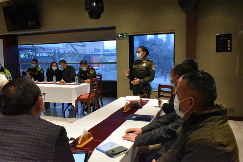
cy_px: 81
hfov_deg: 59.5
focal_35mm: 32
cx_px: 122
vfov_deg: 41.7
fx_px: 213
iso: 12800
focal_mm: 21
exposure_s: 1/50
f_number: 3.8
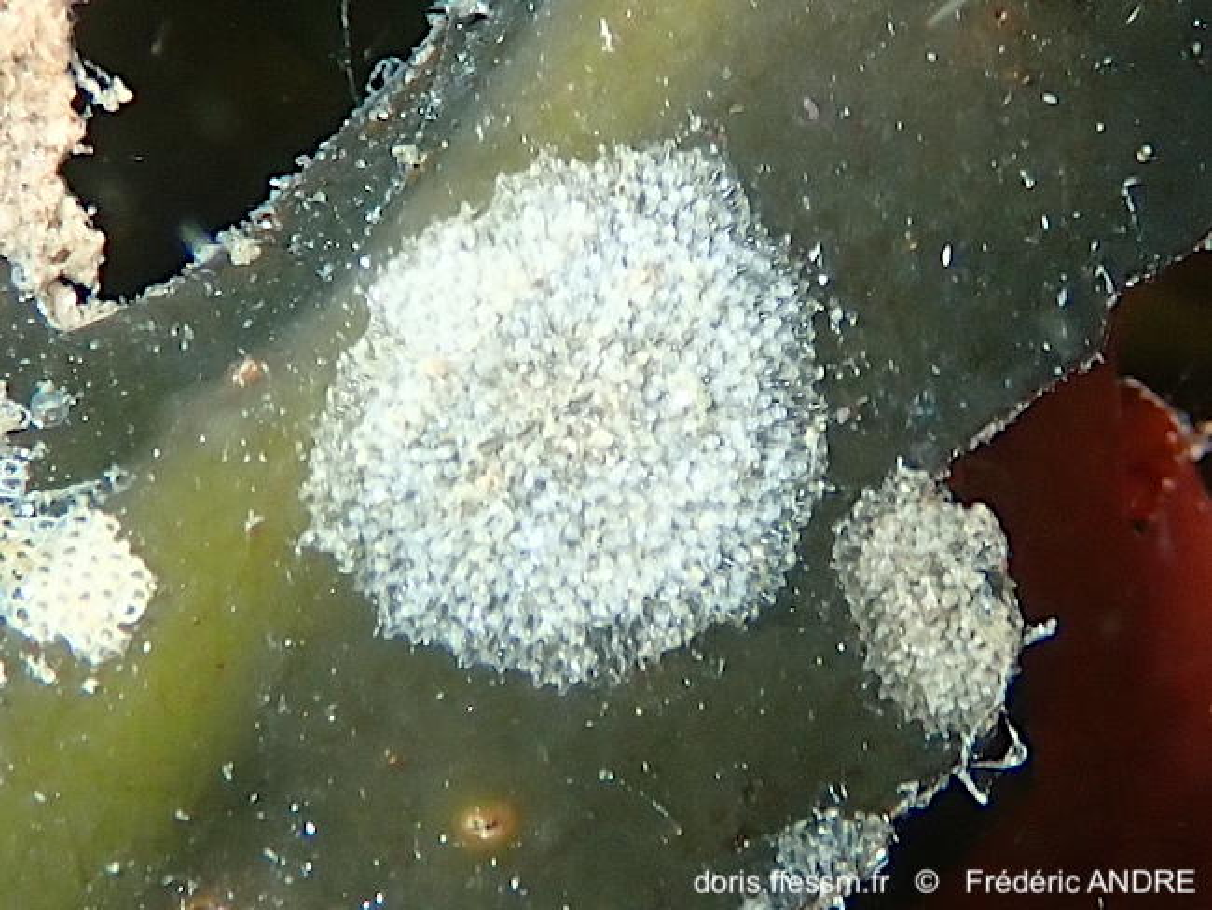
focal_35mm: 50
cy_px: 455
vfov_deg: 29.1
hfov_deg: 38.2
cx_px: 606
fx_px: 1751
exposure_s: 1/100
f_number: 4.5
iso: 200
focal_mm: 9.01
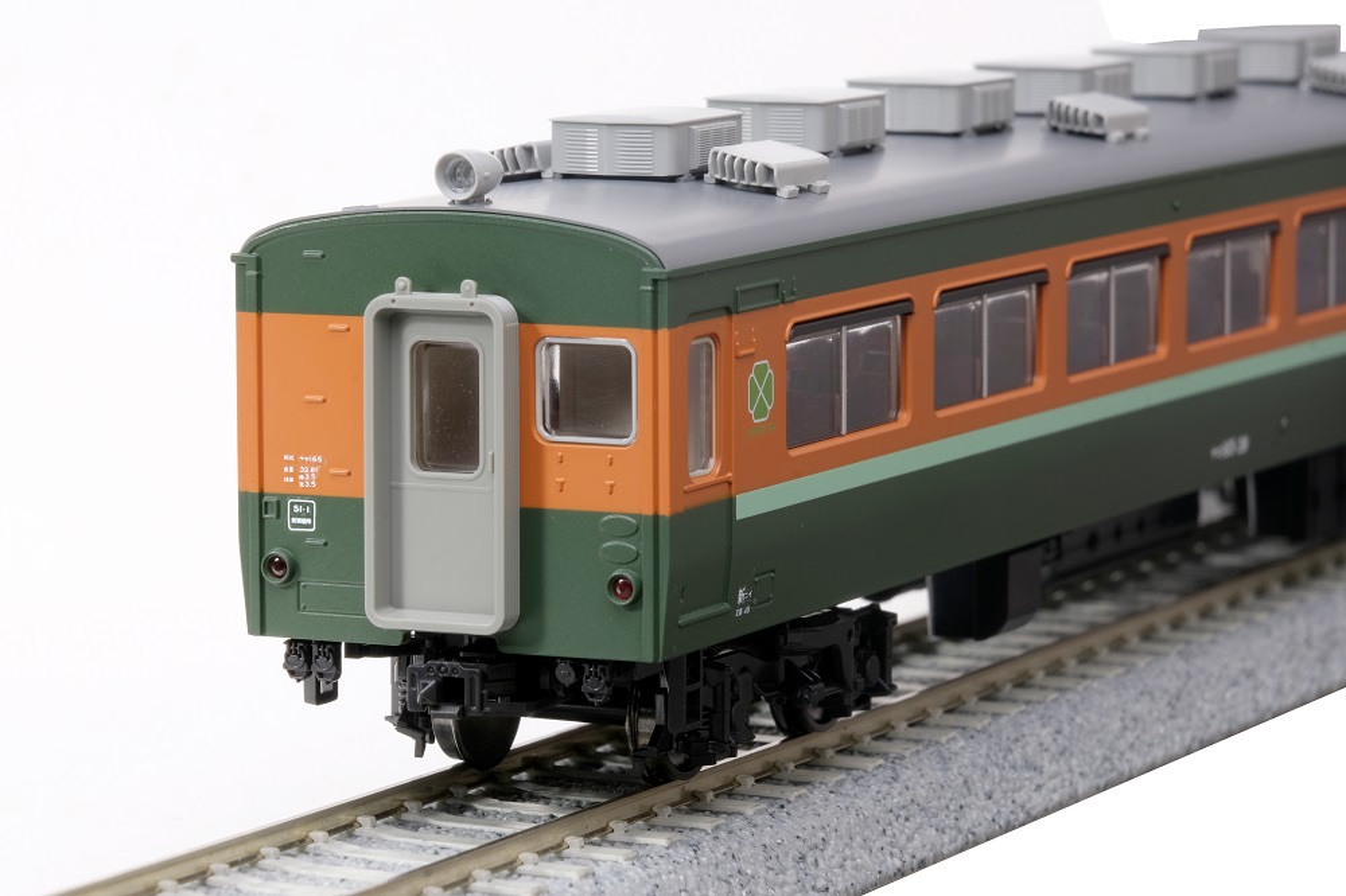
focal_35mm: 148
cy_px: 448
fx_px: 5531
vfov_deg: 9.3
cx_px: 673
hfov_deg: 13.9
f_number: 22
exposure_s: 1/60
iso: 160
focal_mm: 98.6
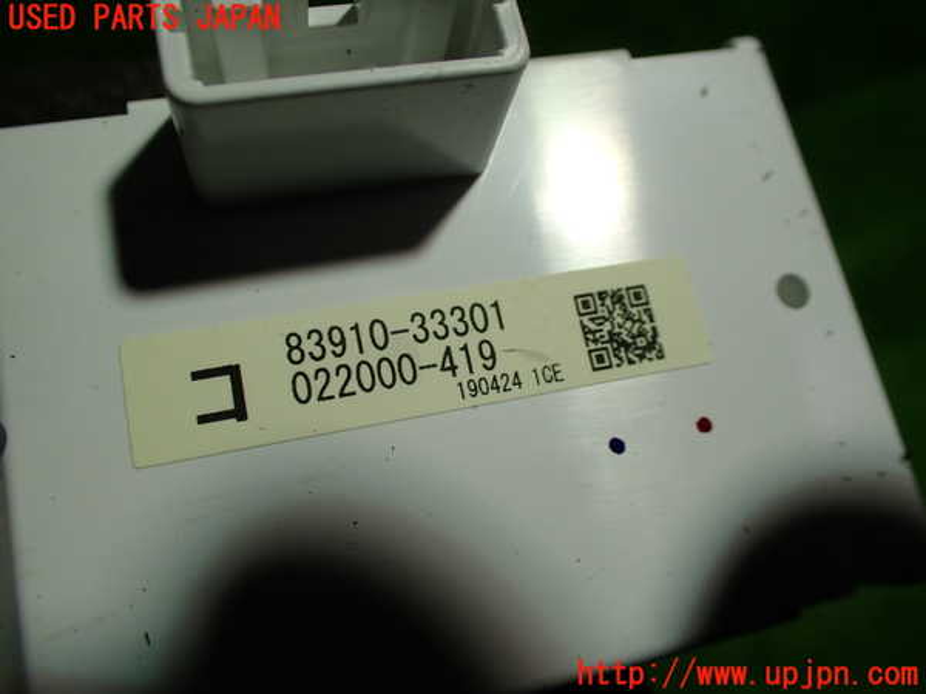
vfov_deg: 46.8
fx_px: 803
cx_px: 463
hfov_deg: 60.0
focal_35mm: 30
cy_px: 347
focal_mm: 5.4
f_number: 2.3
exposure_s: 1/125
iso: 160
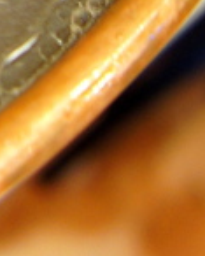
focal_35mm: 254
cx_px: -66
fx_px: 1925
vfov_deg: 6.9
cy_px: -480
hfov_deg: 6.0
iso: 400
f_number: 4
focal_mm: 27
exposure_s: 1/13
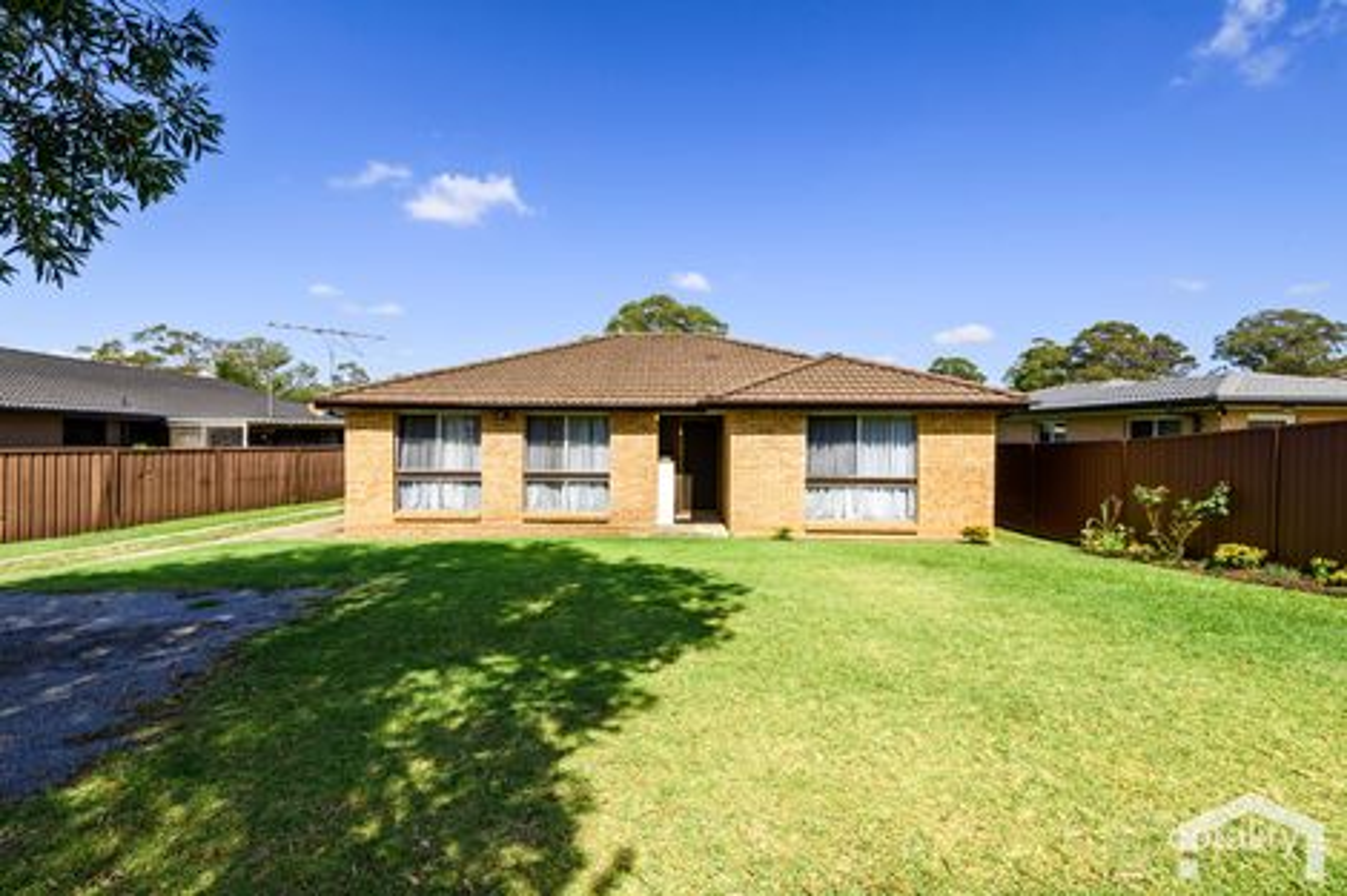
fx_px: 598
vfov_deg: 73.7
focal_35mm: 16
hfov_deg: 96.8
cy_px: 448
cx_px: 674
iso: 400
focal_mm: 16
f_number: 11
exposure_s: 1/500
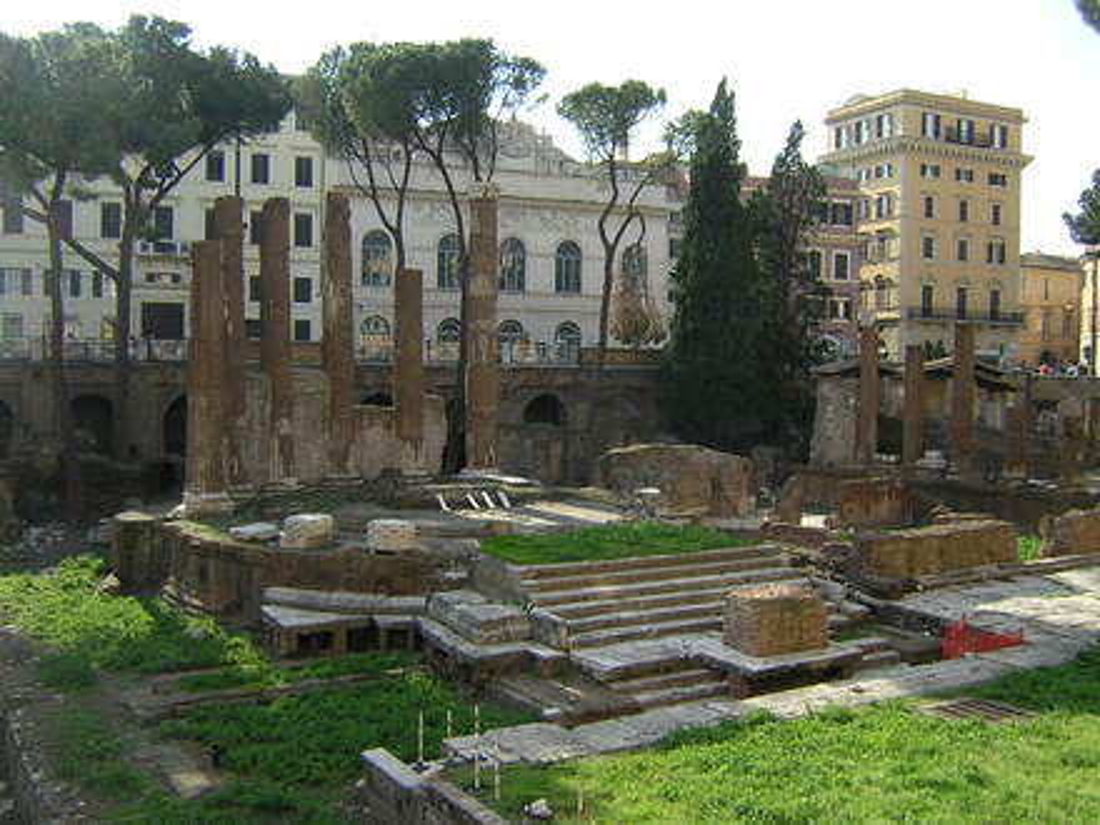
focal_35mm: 36
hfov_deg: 51.4
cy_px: 412
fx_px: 1144
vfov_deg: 39.7
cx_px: 550
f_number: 5.2
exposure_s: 1/148
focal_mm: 4.7
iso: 100
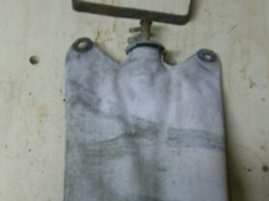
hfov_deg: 31.7
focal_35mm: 61
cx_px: 133
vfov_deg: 23.9
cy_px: 128
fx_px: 474
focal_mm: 5.7
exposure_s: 1/11.1
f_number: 2.8
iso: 160
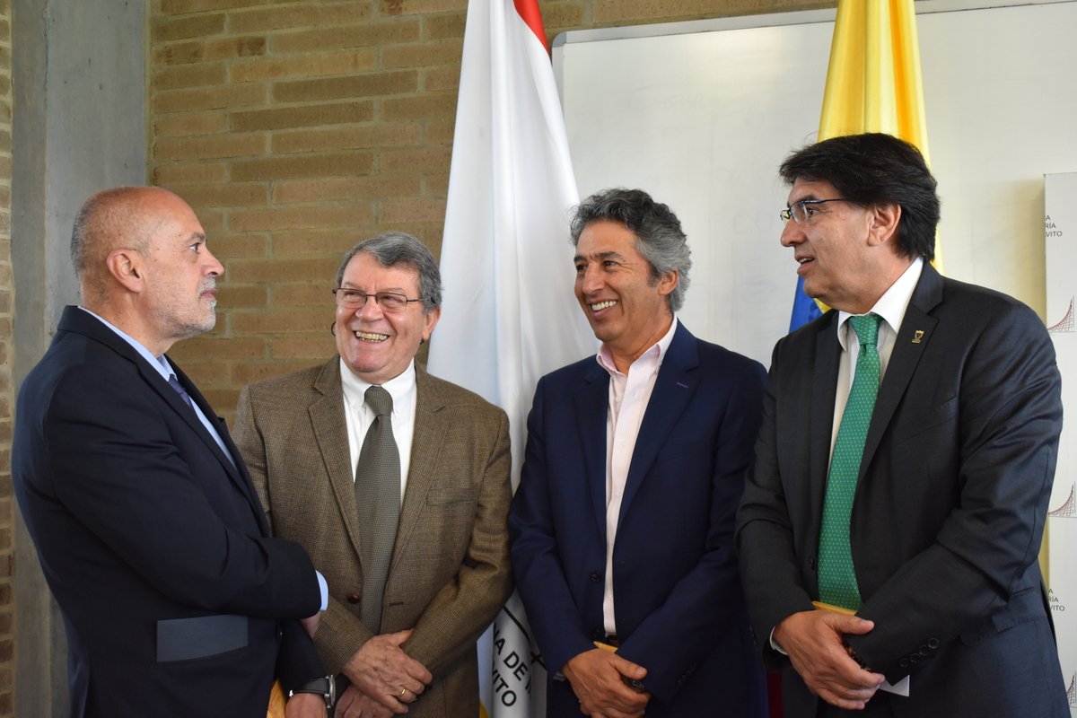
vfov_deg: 28.1
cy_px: 359
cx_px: 538
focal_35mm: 48
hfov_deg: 41.1
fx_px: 1436
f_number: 4.5
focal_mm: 32
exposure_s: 1/60
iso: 1100
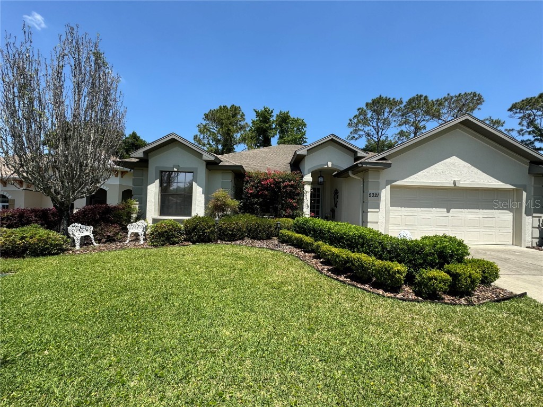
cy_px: 204
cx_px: 272
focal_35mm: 14
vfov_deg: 85.7
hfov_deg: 102.1
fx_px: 220
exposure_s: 1/1198
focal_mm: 2.22
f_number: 2.2
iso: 40
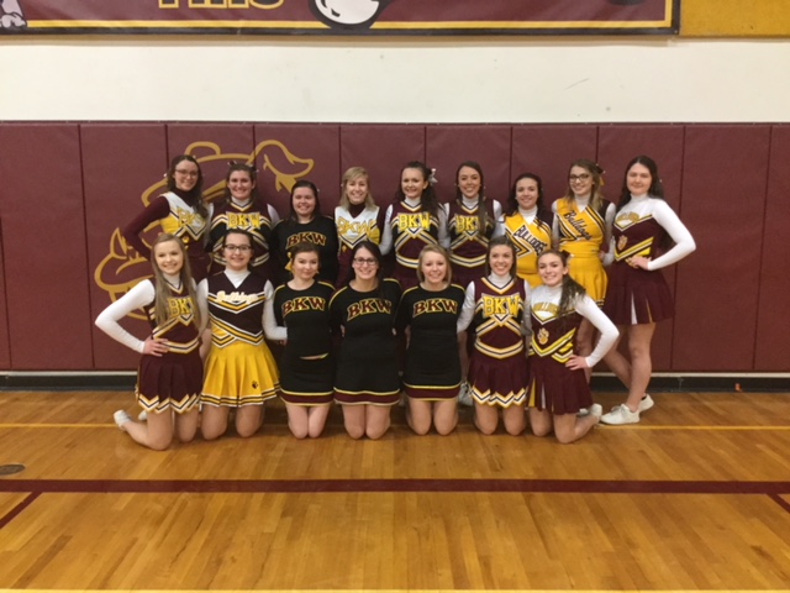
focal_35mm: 31
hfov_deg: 58.4
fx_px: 707
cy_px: 296
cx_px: 395
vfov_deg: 45.4
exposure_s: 1/30
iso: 160
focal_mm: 3.3
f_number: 2.4
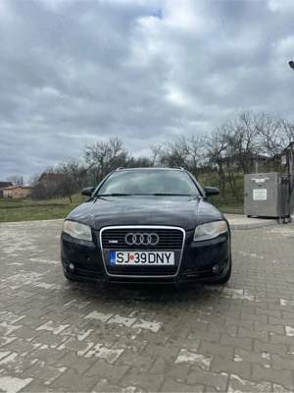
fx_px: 272
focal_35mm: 24
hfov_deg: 56.8
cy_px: 196
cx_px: 147
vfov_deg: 71.6
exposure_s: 1/3597
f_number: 1.78
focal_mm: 6.86
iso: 80
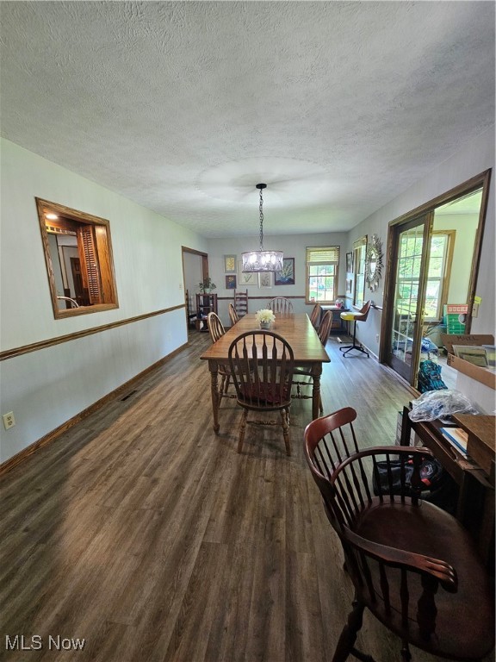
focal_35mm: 13
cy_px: 331
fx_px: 248
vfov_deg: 106.2
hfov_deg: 89.9
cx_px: 248
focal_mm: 2.2
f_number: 2.2
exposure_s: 1/60
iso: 250
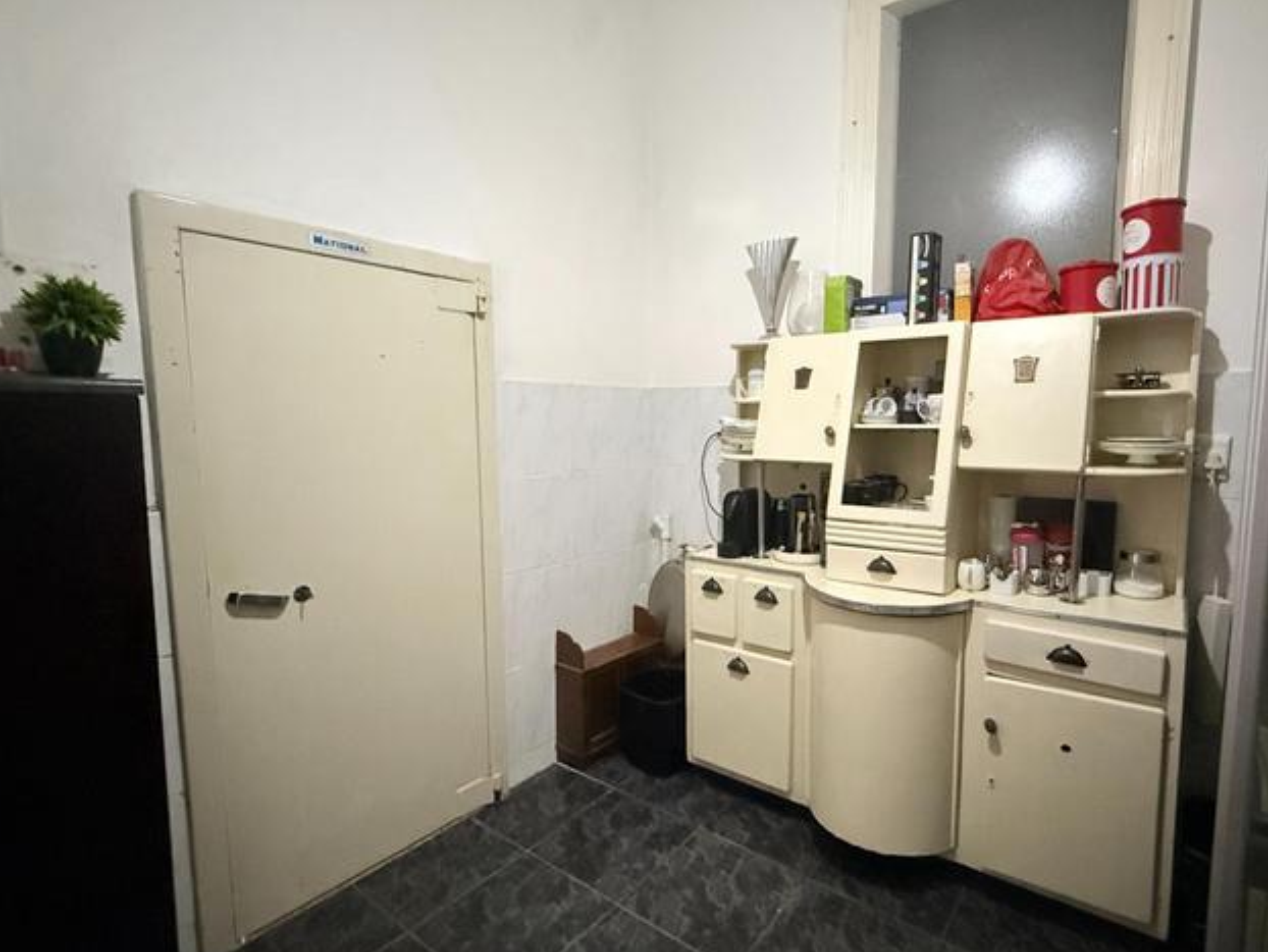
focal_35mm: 18
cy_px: 477
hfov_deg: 87.3
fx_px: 660
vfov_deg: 71.6
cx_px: 718
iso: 1250
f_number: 2.2
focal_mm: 2.22
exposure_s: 1/60
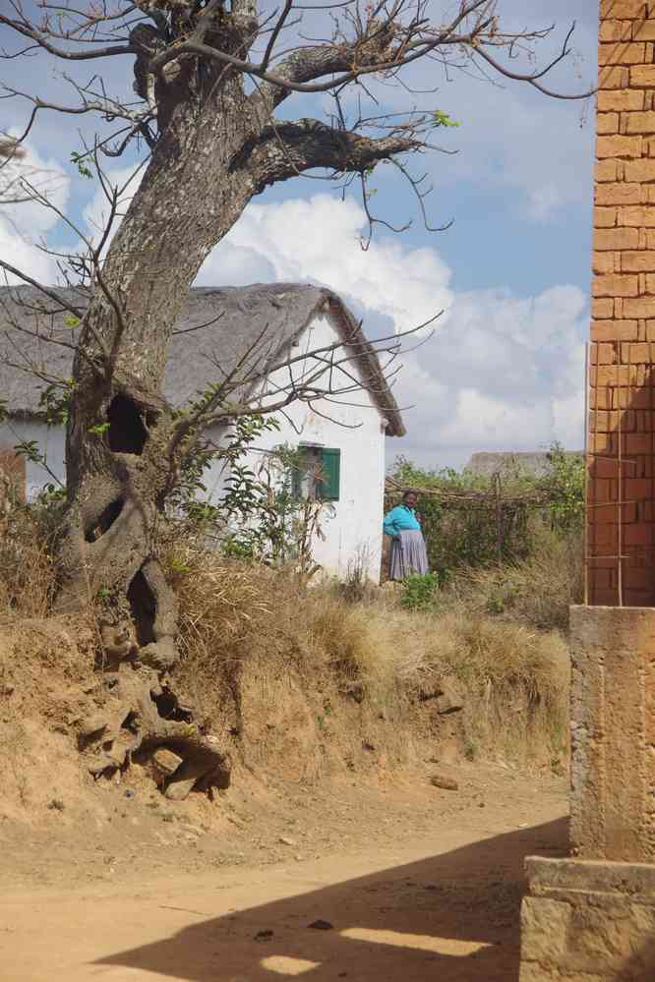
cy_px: 491
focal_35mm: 139
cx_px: 328
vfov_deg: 14.8
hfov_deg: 9.9
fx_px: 3793
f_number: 10
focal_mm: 92.5
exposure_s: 1/125
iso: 200
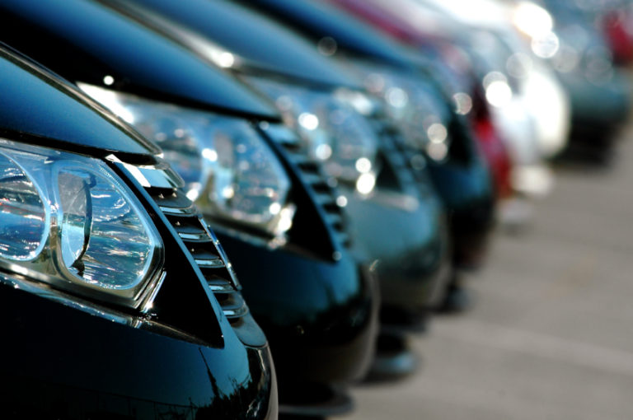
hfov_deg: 4.6
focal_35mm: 450
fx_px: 7902
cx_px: 316
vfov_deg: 3.0
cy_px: 210
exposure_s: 1/1600
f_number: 6.3
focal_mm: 300
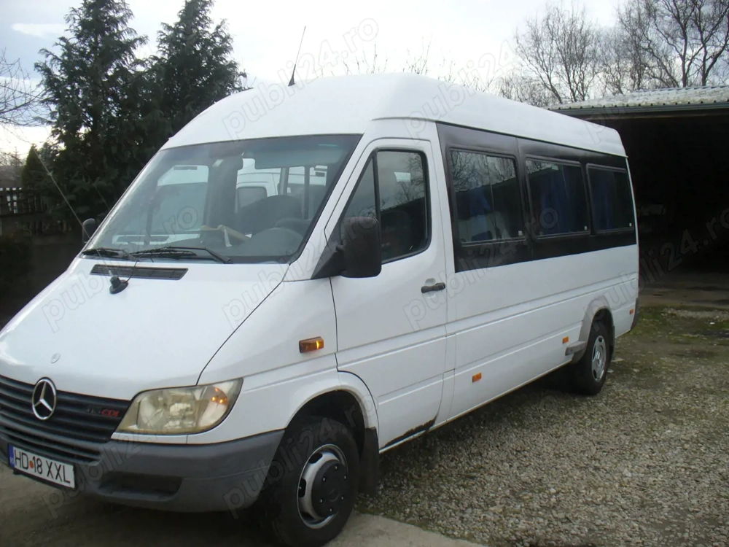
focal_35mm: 37
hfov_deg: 50.1
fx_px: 779
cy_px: 274
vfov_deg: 38.7
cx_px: 364
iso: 64
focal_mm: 6.1
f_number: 2.8
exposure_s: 1/400
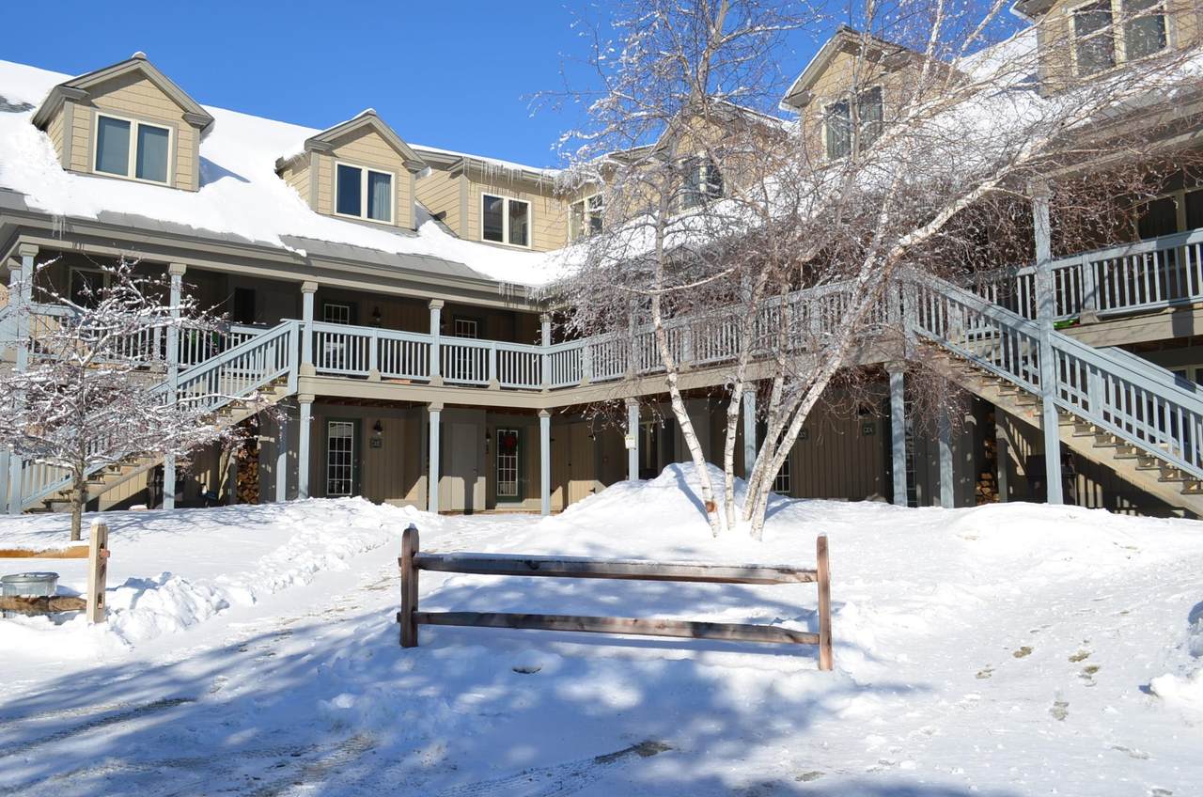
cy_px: 398
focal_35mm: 30
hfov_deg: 62.0
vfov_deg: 43.4
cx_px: 602
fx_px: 1000
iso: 100
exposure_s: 1/320
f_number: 9
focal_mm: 20
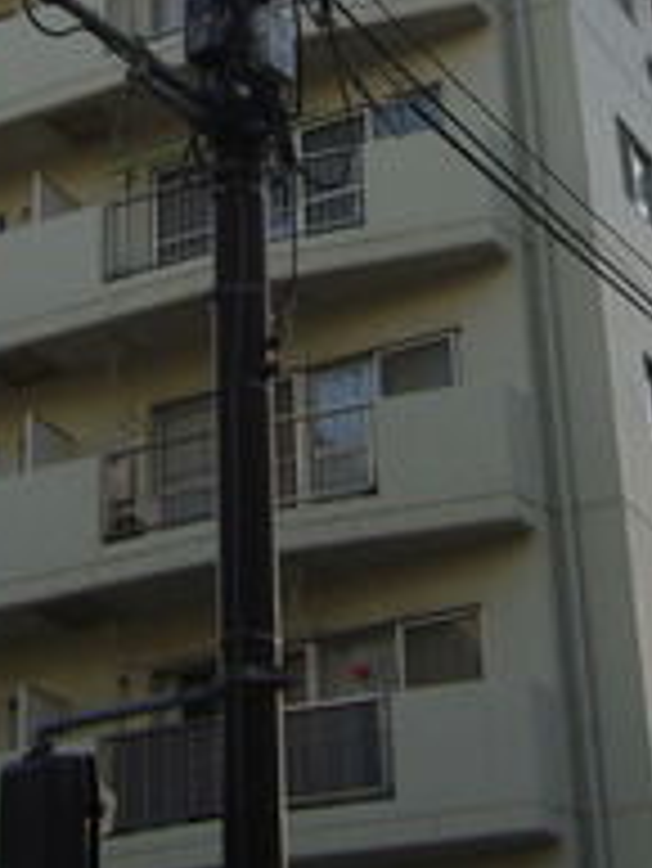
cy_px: 139
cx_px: 351
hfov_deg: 17.0
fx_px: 2182
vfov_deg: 22.1
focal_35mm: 87
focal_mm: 4.6
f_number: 2.8
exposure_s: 1/640
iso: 80
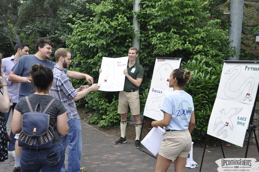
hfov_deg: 46.5
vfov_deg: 31.8
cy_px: 86
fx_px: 302
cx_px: 130
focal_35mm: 42
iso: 400
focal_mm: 28
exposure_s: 1/40
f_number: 6.3
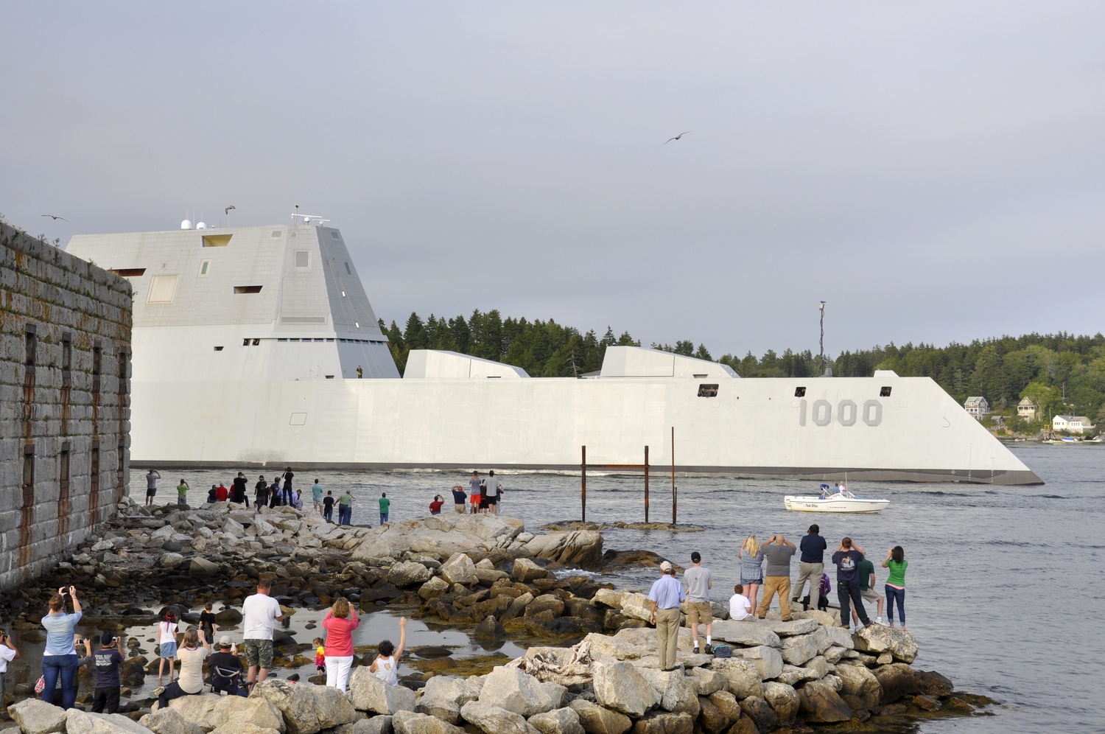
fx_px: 1931
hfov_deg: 31.9
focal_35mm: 63
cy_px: 367
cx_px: 552
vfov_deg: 21.5
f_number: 9
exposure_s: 1/320
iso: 200
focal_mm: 42
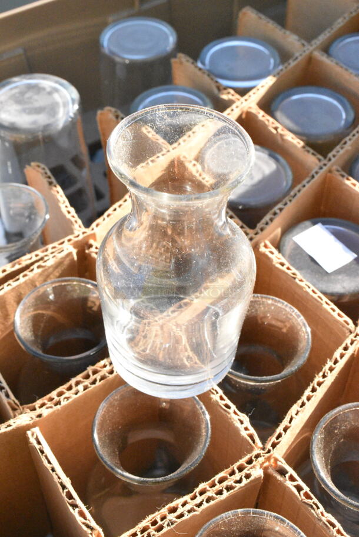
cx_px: 180
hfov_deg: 28.1
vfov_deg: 41.1
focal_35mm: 48
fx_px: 717
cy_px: 268
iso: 6400
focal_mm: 32
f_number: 16
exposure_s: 1/1000
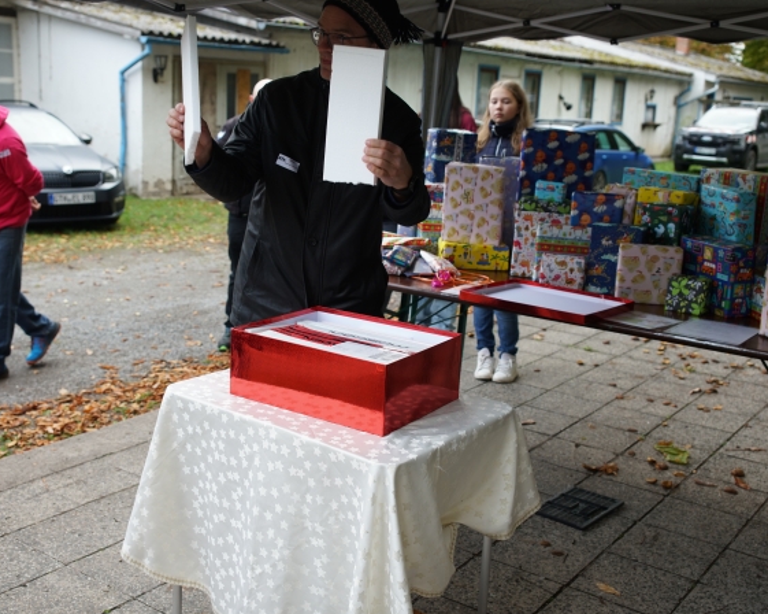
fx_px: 931
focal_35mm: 41
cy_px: 304
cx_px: 363
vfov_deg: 36.5
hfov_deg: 44.8
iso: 400
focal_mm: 35
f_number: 4
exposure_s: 1/200
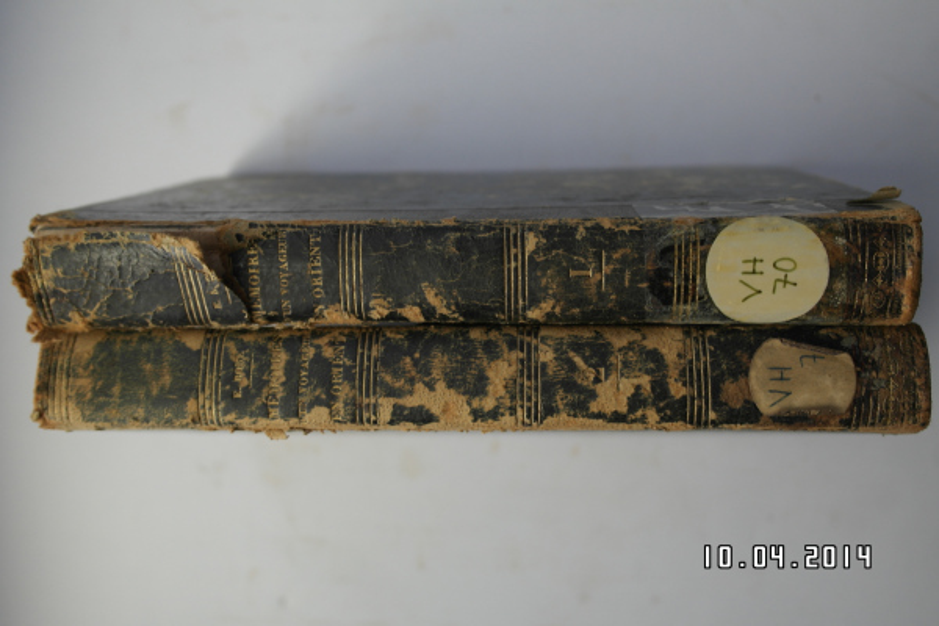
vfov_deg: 40.0
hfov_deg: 57.2
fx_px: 861
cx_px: 470
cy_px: 313
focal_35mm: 33
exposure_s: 1/20
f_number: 3.5
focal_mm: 22
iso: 200
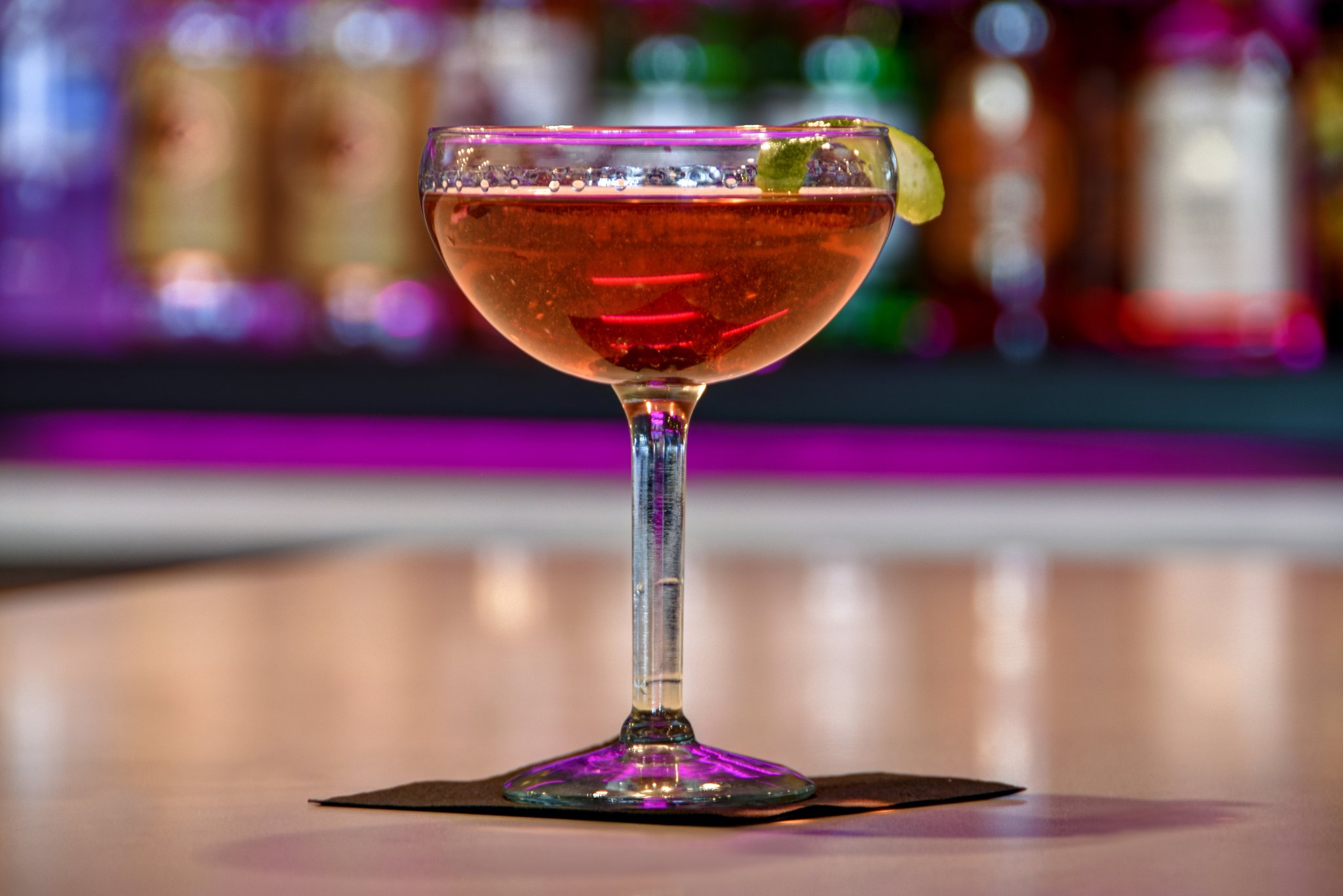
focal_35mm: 300
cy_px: 448
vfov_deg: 4.6
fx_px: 11192
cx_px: 672
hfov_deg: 6.9
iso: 250
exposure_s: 1/13
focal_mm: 200
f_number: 7.1
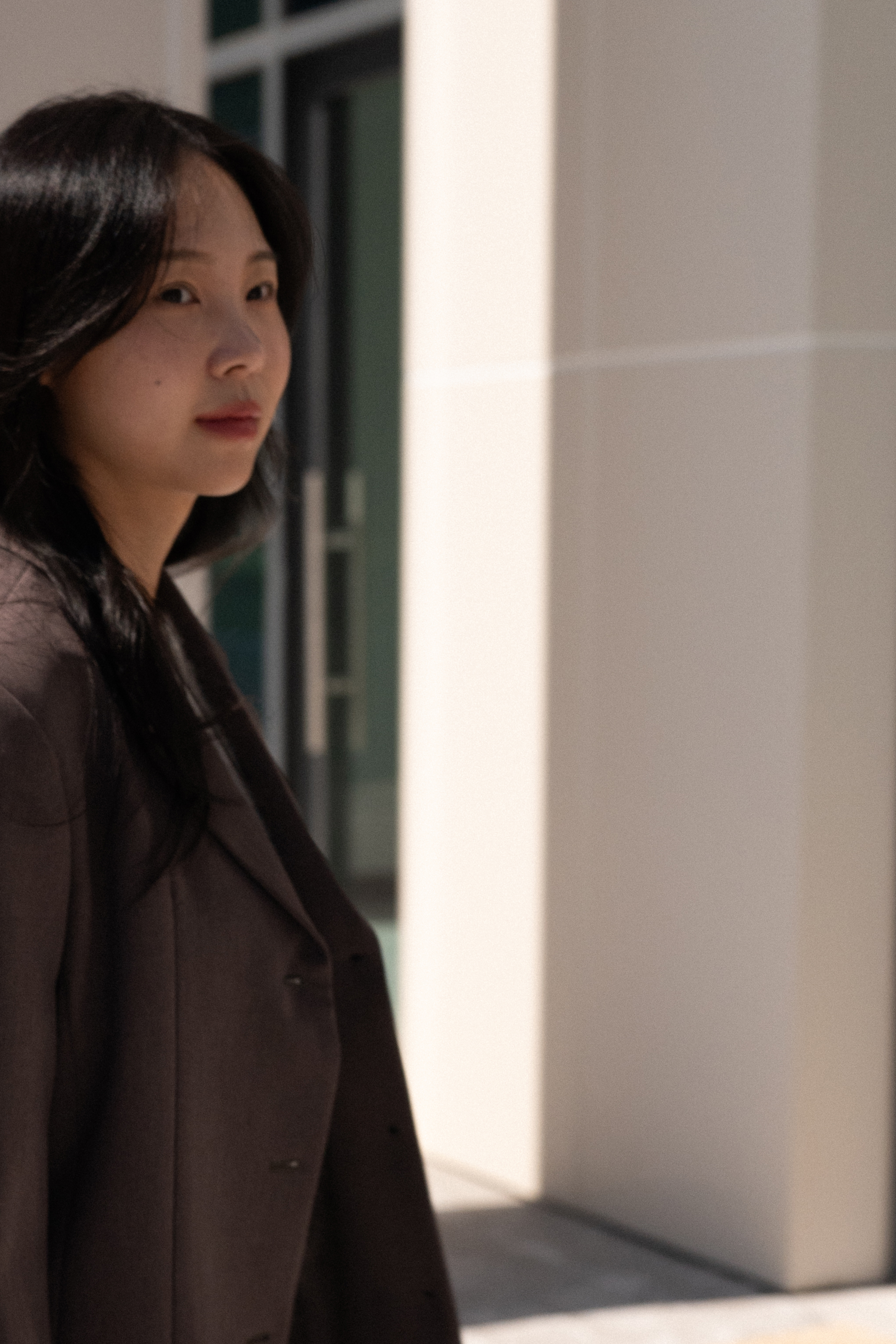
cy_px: 924
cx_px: 80
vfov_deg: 25.5
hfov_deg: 17.0
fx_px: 2949
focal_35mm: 79
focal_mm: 41
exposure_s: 1/100
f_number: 3.5
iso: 640
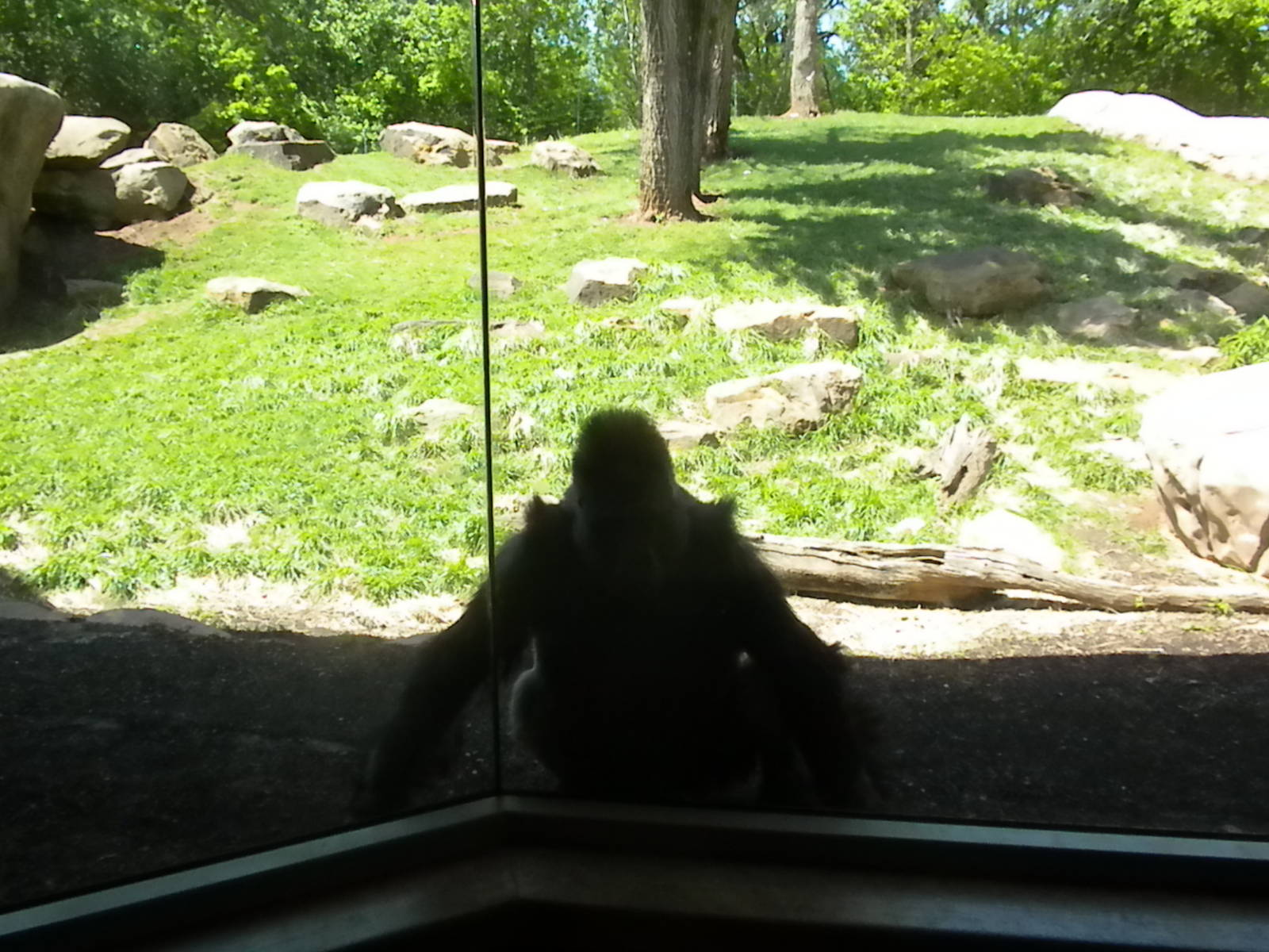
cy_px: 476
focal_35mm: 37
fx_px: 1356
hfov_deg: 50.1
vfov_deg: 38.7
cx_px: 634
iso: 640
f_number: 10
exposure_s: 1/122
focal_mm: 6.6
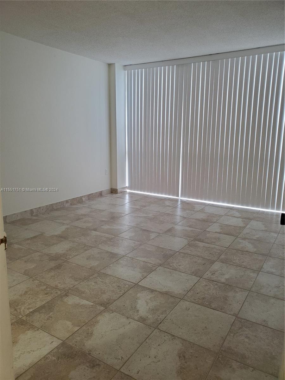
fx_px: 285
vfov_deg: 67.3
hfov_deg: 53.1
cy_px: 190
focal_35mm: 26
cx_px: 142
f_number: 2.4
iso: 250
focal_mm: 4.3
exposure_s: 1/39
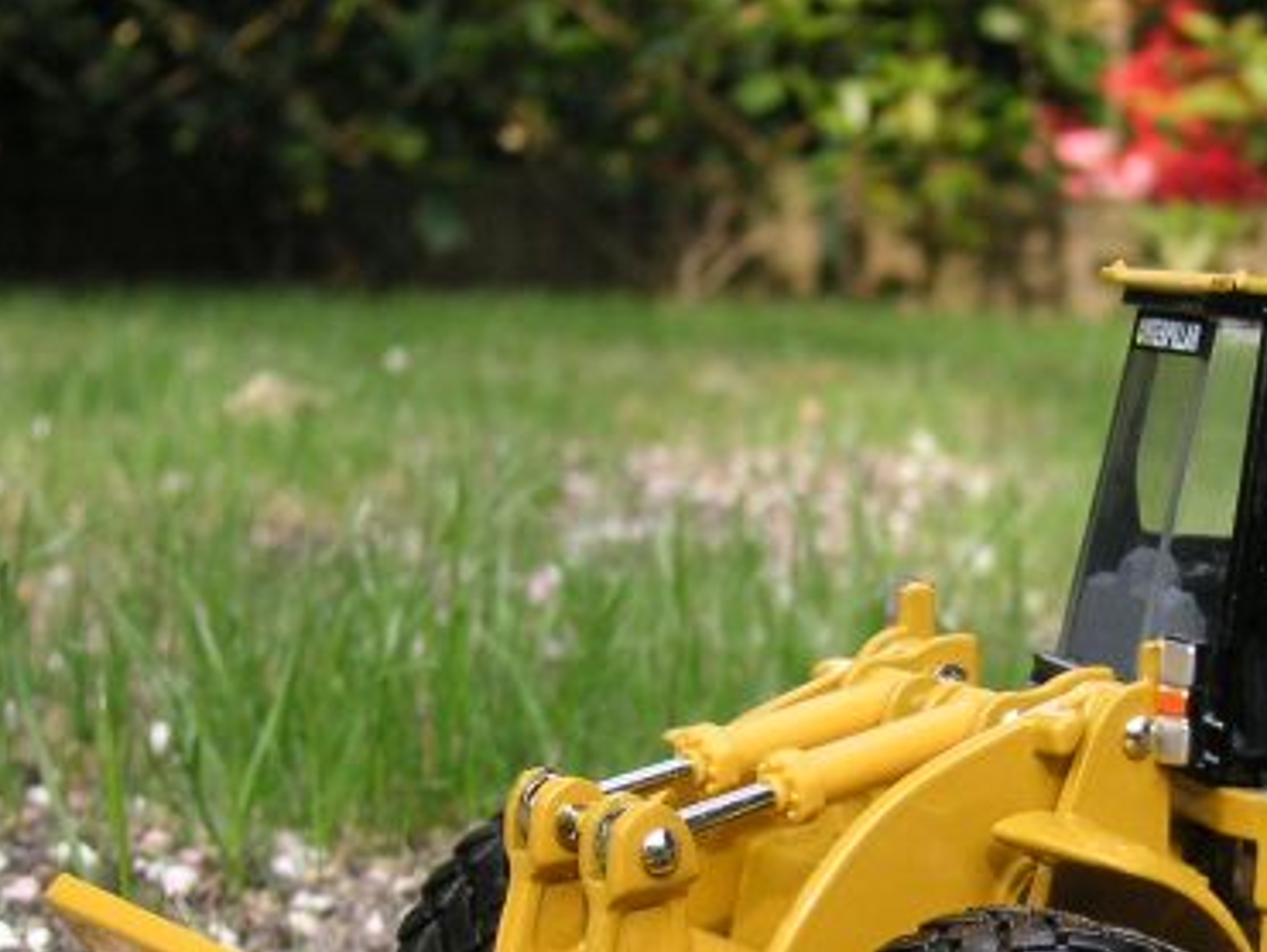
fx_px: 2930
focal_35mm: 80
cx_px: 1017
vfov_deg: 18.2
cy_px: 860
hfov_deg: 24.0
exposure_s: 1/250
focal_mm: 6.1
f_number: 2.8
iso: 50
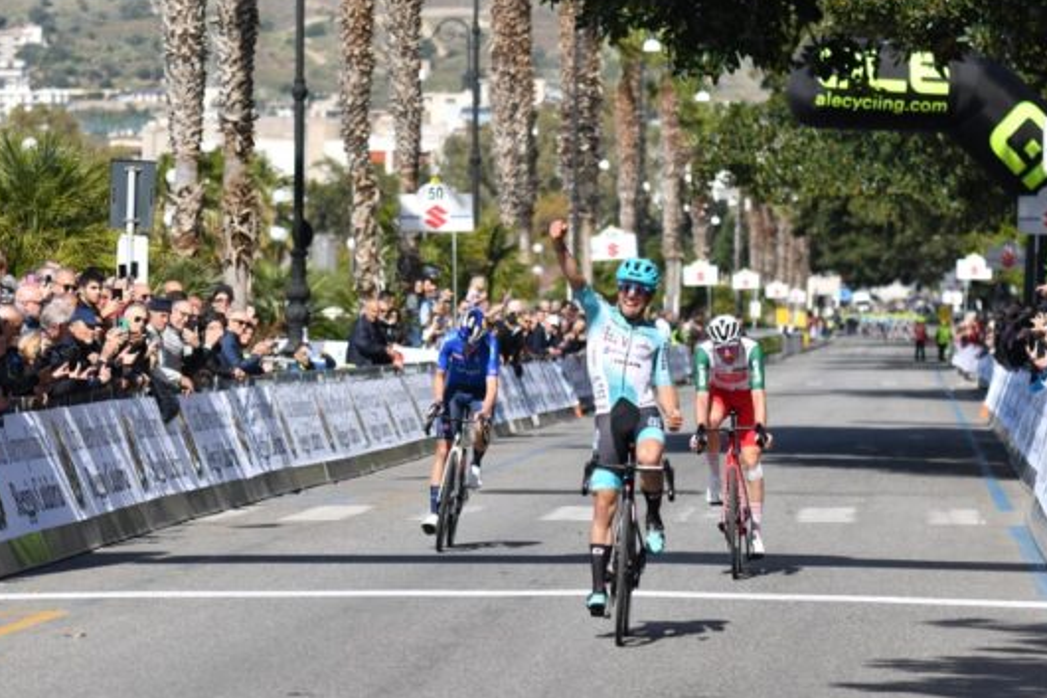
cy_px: 259
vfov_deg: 7.3
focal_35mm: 187
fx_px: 5437
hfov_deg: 11.0
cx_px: 577
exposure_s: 1/6400
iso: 250
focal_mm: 86
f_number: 2.8
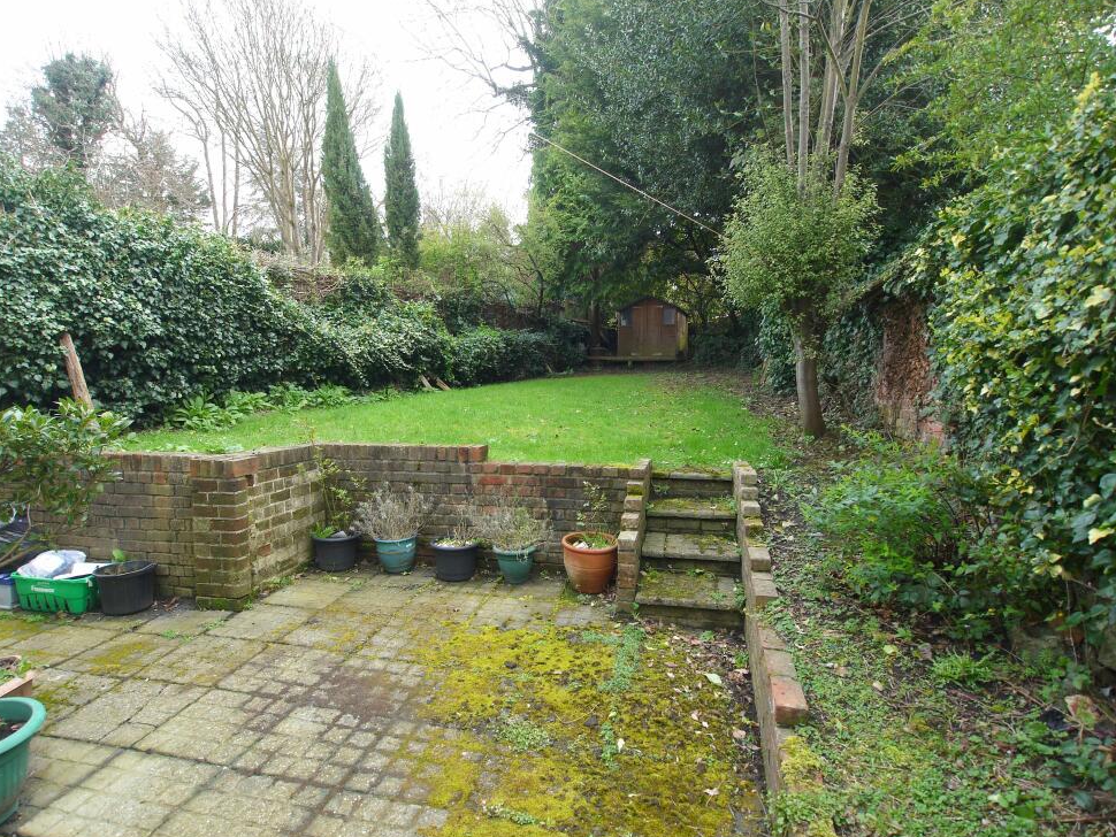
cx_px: 546
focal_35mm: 19
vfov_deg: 68.7
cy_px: 428
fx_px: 613
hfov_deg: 84.6
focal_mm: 9
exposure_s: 1/160
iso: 100
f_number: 4.5
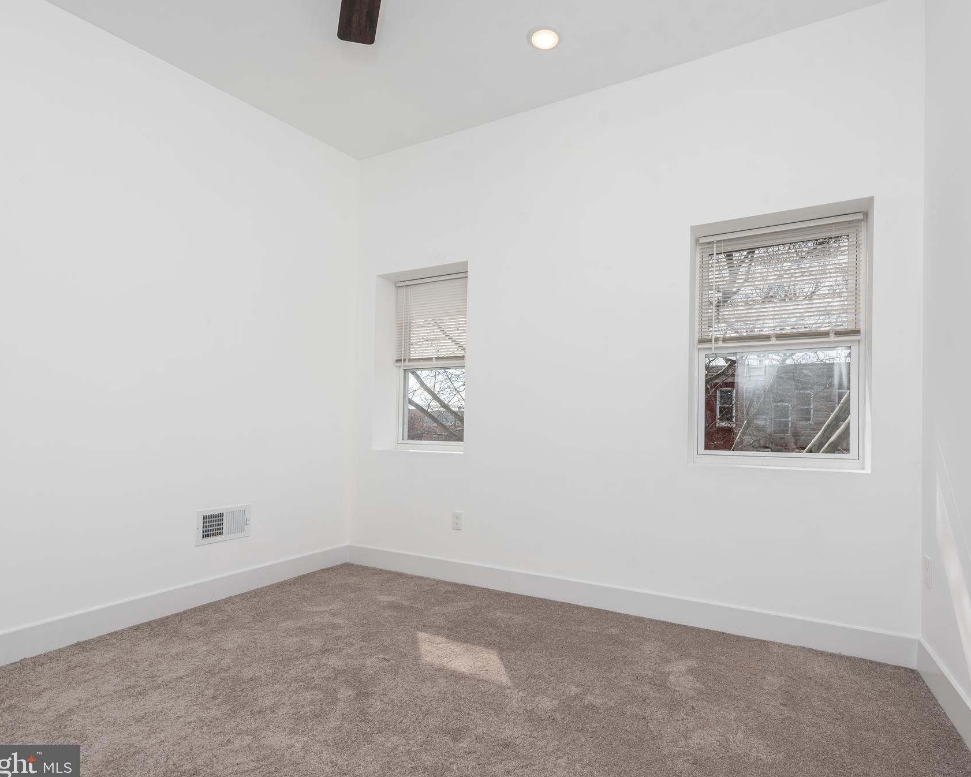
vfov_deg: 80.4
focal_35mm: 16
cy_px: 392
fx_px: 460
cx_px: 543
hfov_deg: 92.7
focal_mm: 14
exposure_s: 1/200
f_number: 8
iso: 125
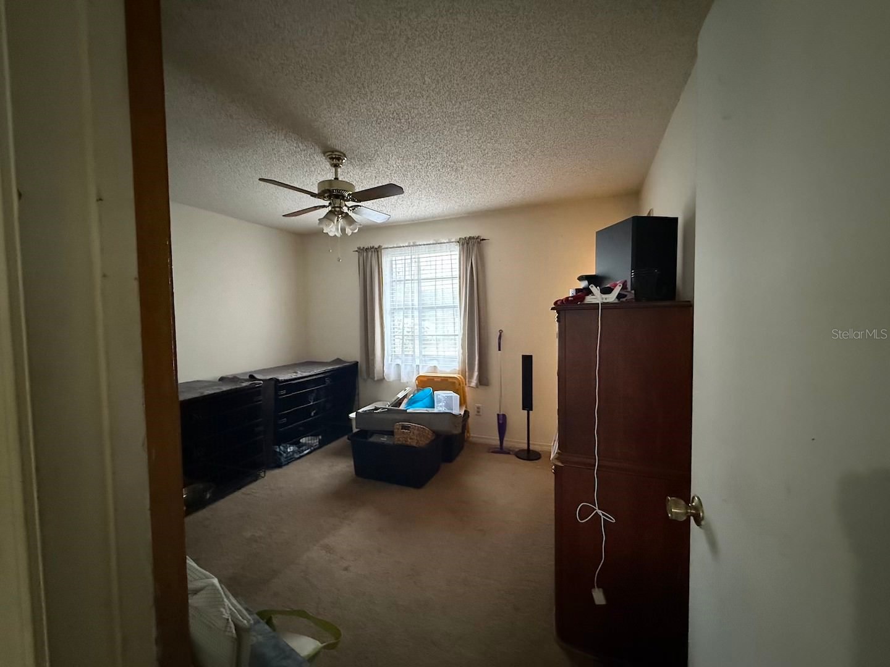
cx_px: 445
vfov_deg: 85.7
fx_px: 360
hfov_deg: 102.1
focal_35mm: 14
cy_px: 334
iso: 1000
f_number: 2.2
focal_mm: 2.22
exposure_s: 1/40
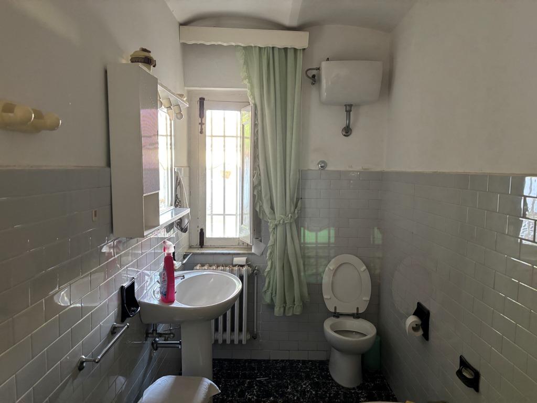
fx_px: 403
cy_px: 202
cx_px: 268
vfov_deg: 53.1
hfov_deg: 67.3
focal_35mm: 26
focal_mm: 5.96
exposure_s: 1/60
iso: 320
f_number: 1.6
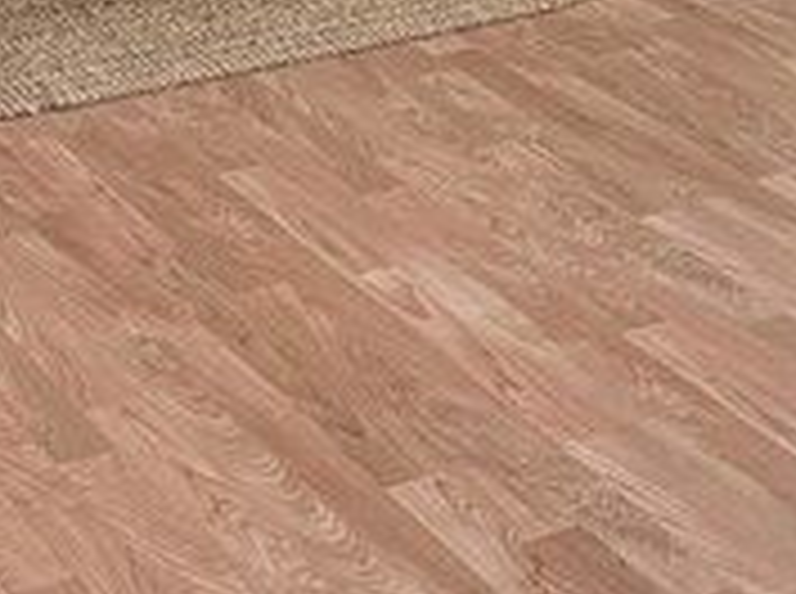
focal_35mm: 87
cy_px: -333
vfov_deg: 15.4
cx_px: -378
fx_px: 1997
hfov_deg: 19.7
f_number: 1.78
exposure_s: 1/341
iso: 100
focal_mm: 6.76
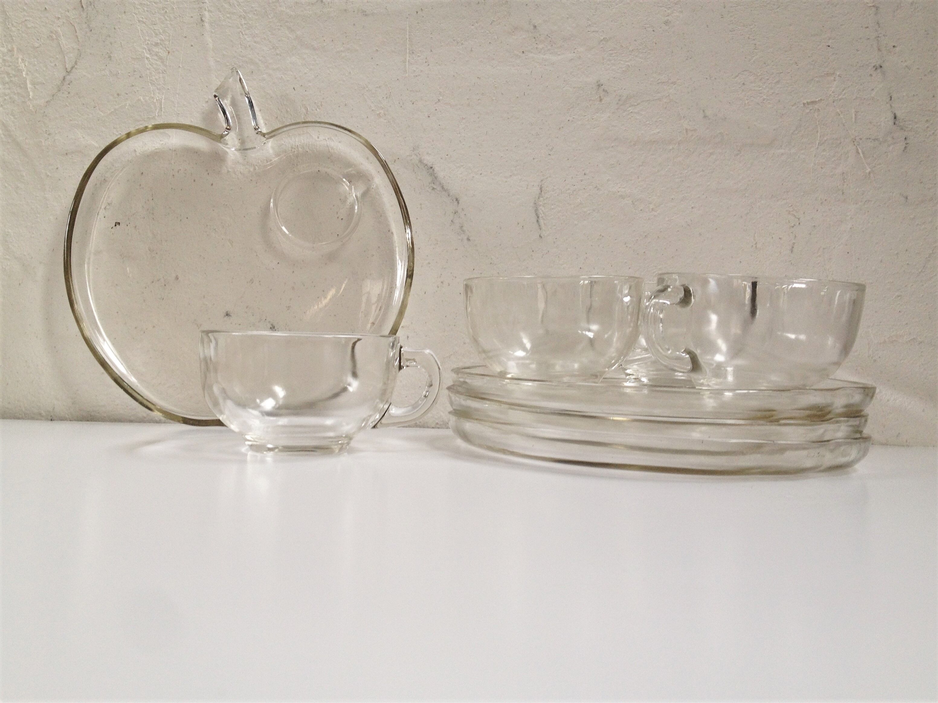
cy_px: 352
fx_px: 948
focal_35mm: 35
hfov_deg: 52.6
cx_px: 469
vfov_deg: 40.7
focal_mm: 4.28
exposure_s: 1/30
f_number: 2.4
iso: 50
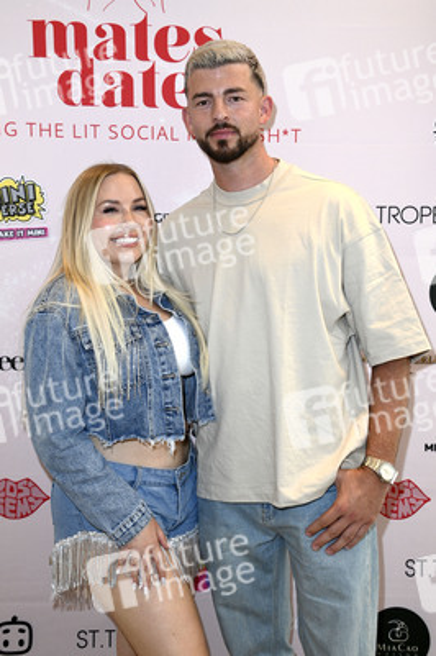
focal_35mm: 48
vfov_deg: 41.1
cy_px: 328
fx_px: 873
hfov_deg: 28.0
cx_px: 218
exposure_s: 1/200
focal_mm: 48
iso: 1250
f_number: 5.6
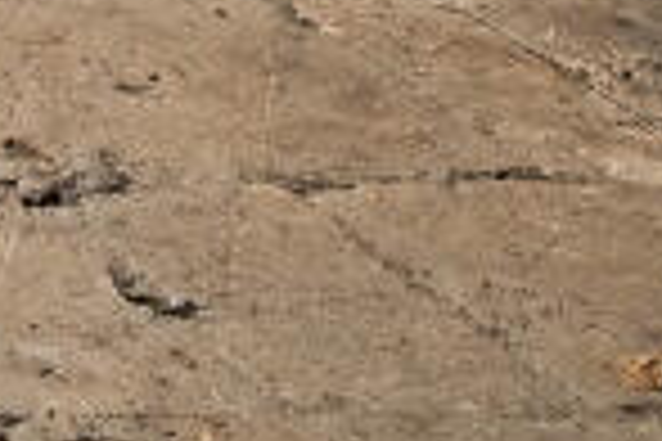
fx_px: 2427
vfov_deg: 8.4
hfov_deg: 11.2
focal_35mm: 132
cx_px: -1184
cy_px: -983
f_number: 8
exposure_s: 2
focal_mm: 19
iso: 640
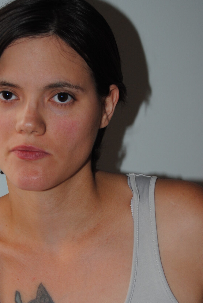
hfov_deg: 13.5
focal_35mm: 101
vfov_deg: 20.1
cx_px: 45
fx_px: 852
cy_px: 219
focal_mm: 42
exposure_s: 1/60
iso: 200
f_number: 5
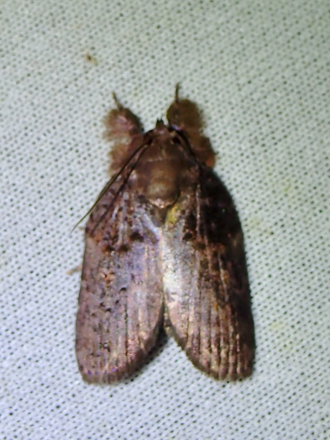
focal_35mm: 100
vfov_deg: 19.6
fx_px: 1270
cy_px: 220
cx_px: 165
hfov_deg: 14.8
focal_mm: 18
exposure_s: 1/400
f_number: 6.3
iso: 200
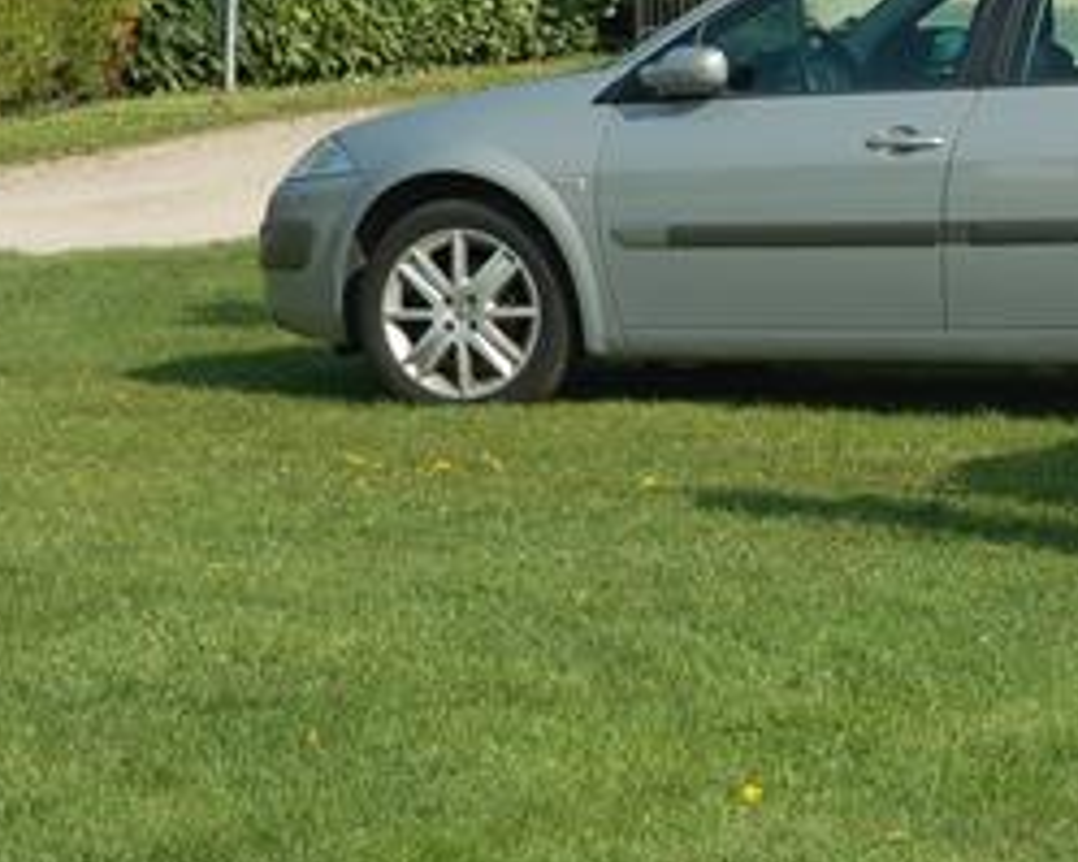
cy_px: 126
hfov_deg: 9.0
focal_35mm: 212
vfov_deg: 7.3
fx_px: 6761
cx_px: 1422
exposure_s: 1/320
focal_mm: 52
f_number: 9
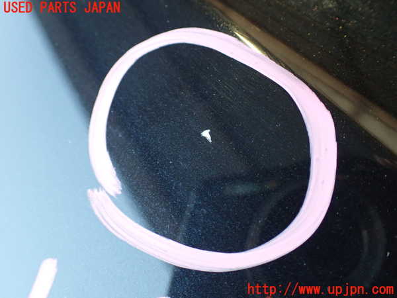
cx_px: 198
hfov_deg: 56.8
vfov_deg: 44.2
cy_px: 149
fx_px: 367
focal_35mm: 32
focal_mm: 5.79
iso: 200
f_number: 2.4
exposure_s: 1/30
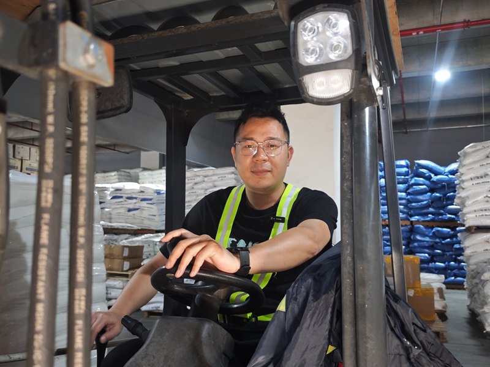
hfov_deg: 58.4
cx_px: 245
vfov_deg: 45.4
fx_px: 439
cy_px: 184
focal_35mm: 31
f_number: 1.62
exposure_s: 1/33.3
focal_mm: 6.55
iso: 640
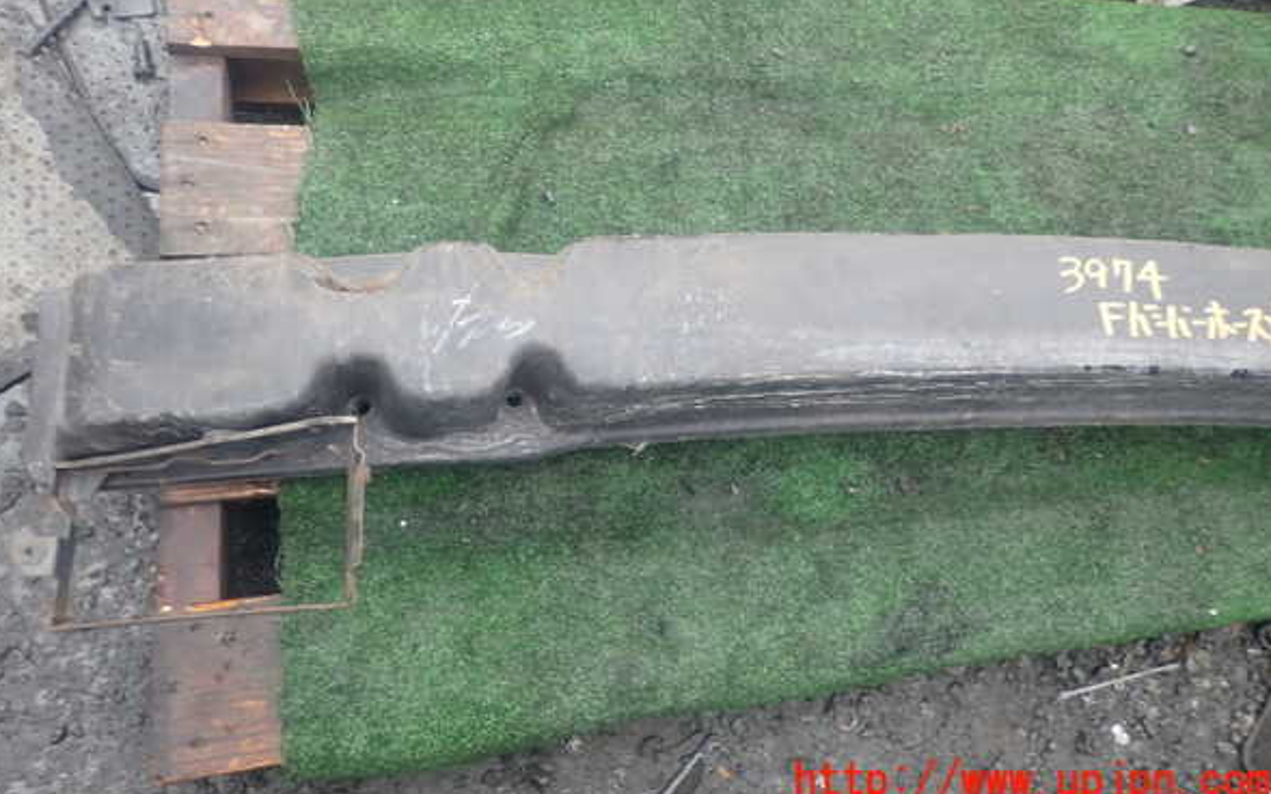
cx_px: 634
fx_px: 935
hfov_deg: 68.4
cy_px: 324
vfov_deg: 45.8
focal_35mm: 27
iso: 100
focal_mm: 4.5
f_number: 5.6
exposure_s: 1/30
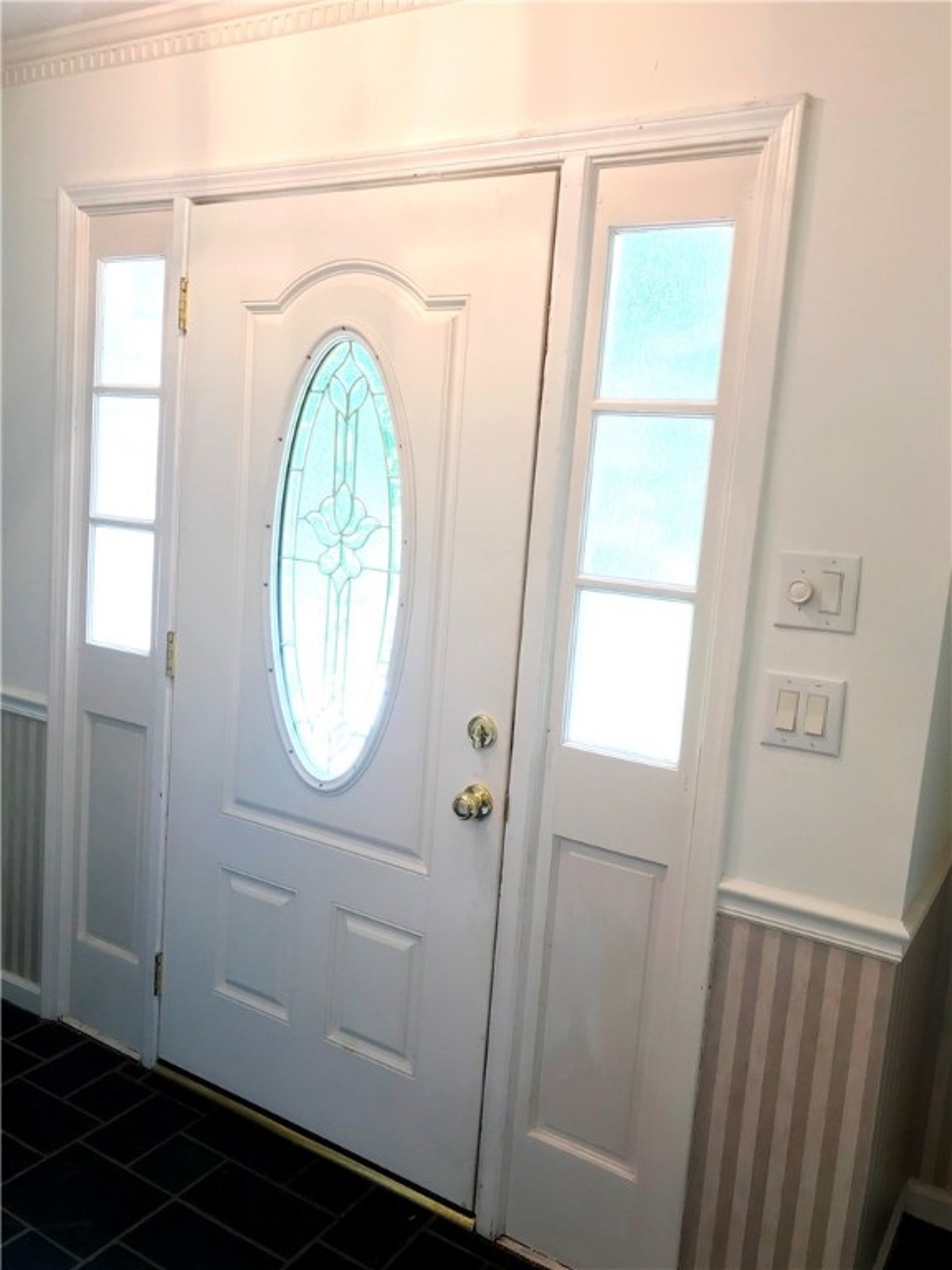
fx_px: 1027
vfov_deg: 63.4
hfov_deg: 49.7
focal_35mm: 28
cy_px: 635
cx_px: 476
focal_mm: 3.99
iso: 32
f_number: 1.8
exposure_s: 1/30
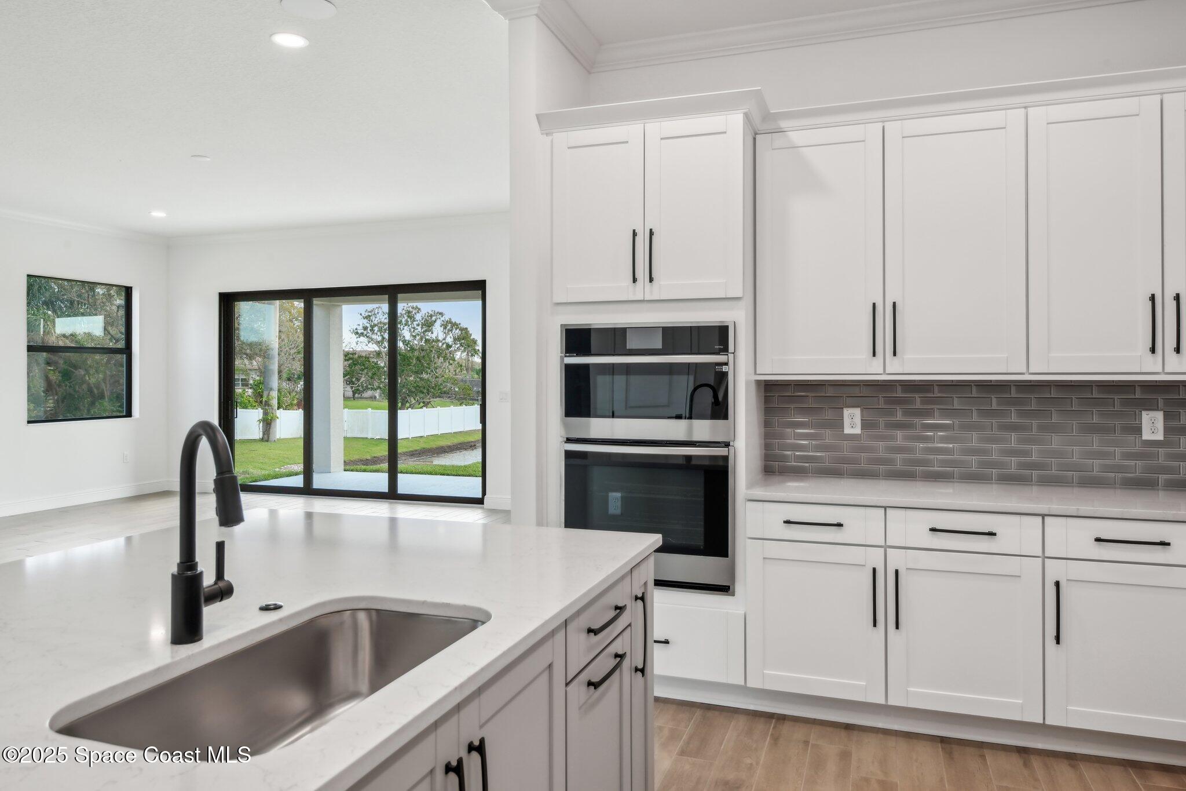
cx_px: 593
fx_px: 791
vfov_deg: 53.1
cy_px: 396
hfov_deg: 73.7
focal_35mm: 24
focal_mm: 24
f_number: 8
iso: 400
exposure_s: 1/30
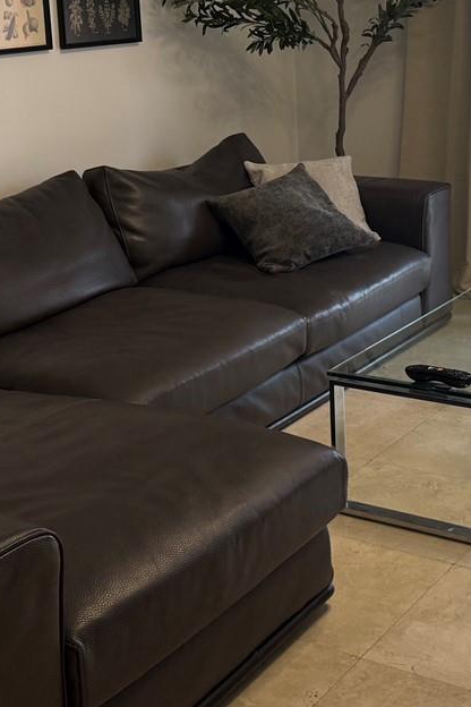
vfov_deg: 31.1
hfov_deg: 21.2
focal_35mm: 64
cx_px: 274
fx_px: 1256
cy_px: 218
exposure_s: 1/197
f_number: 1.78
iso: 200
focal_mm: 6.76
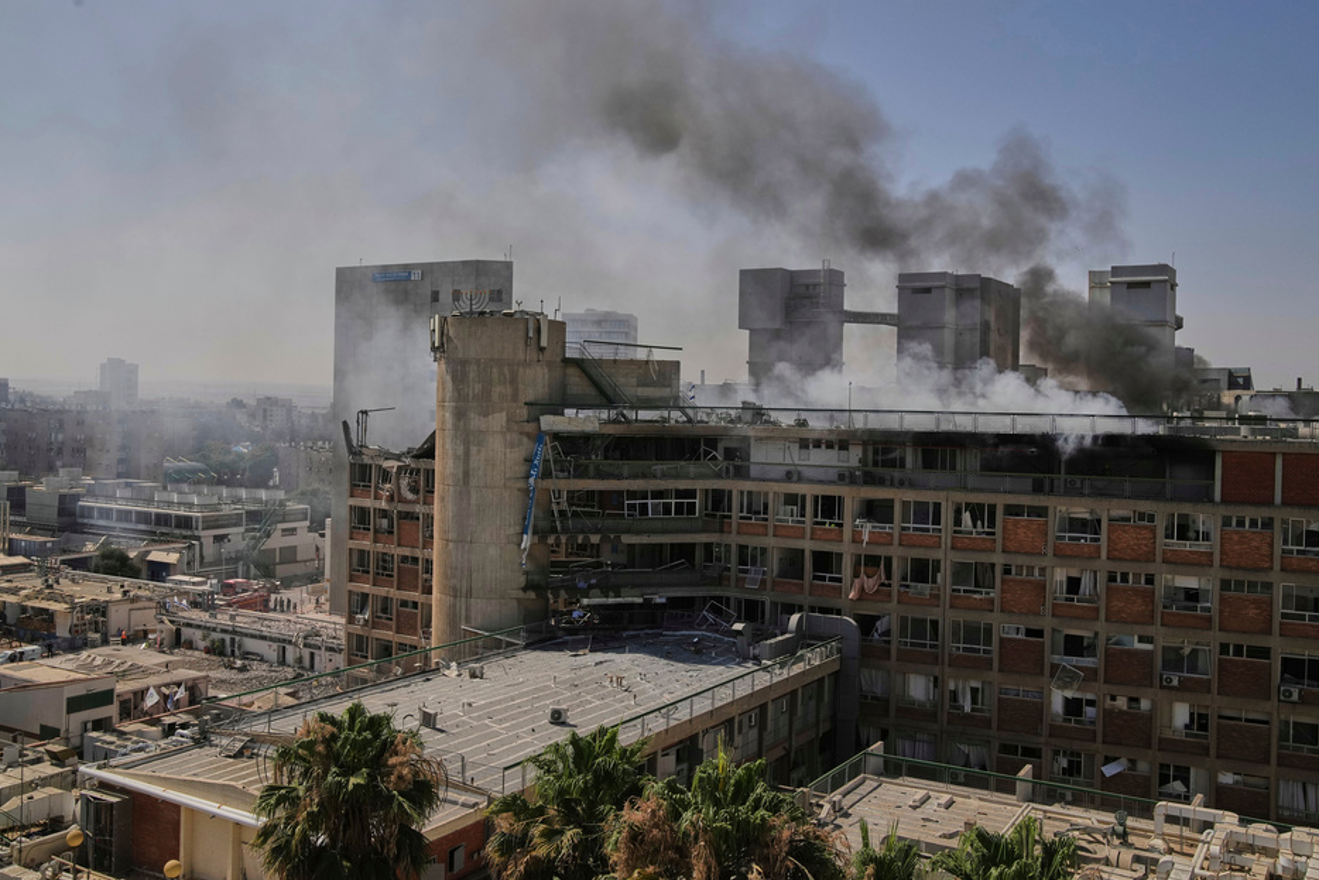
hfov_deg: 55.8
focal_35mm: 34
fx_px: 1246
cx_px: 643
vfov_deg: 38.9
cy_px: 409
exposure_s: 1/1600
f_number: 11
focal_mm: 31
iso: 500
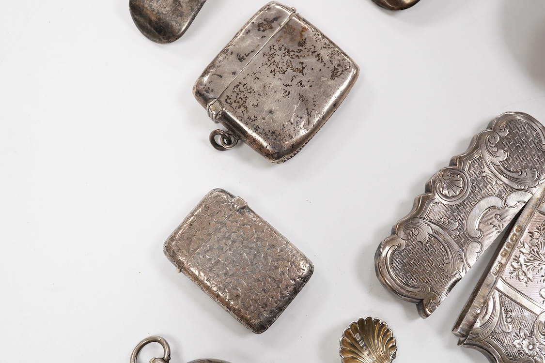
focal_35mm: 45
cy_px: 182
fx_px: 681
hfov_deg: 43.6
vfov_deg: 29.9
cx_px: 272
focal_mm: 30
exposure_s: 1/100
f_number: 14
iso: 2500
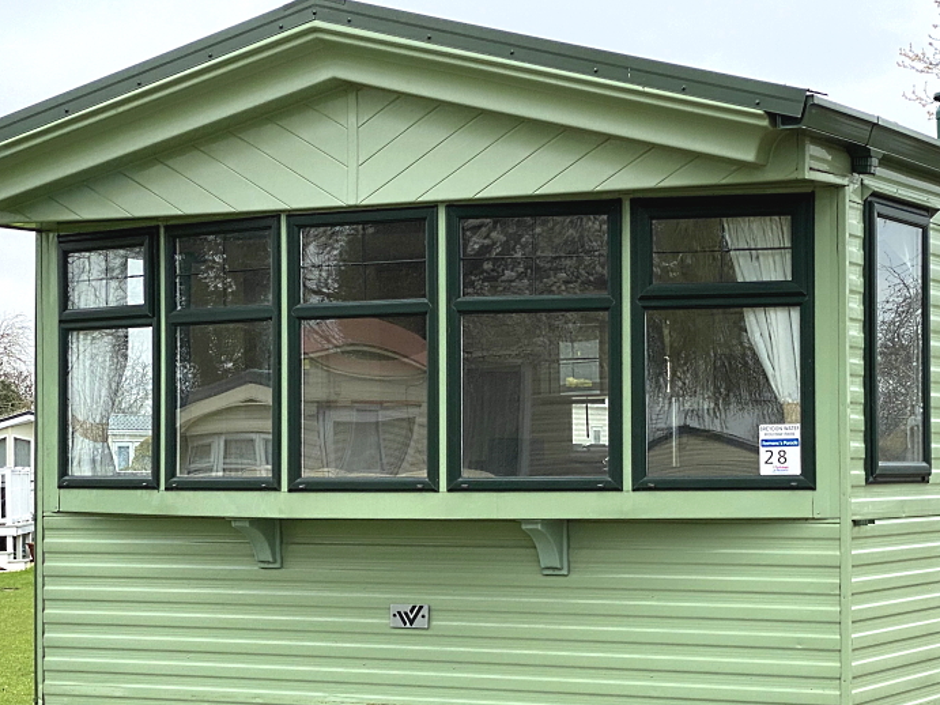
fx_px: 2308
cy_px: 492
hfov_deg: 22.9
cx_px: 655
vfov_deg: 17.3
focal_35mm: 85
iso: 20
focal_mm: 6
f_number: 2
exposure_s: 1/558
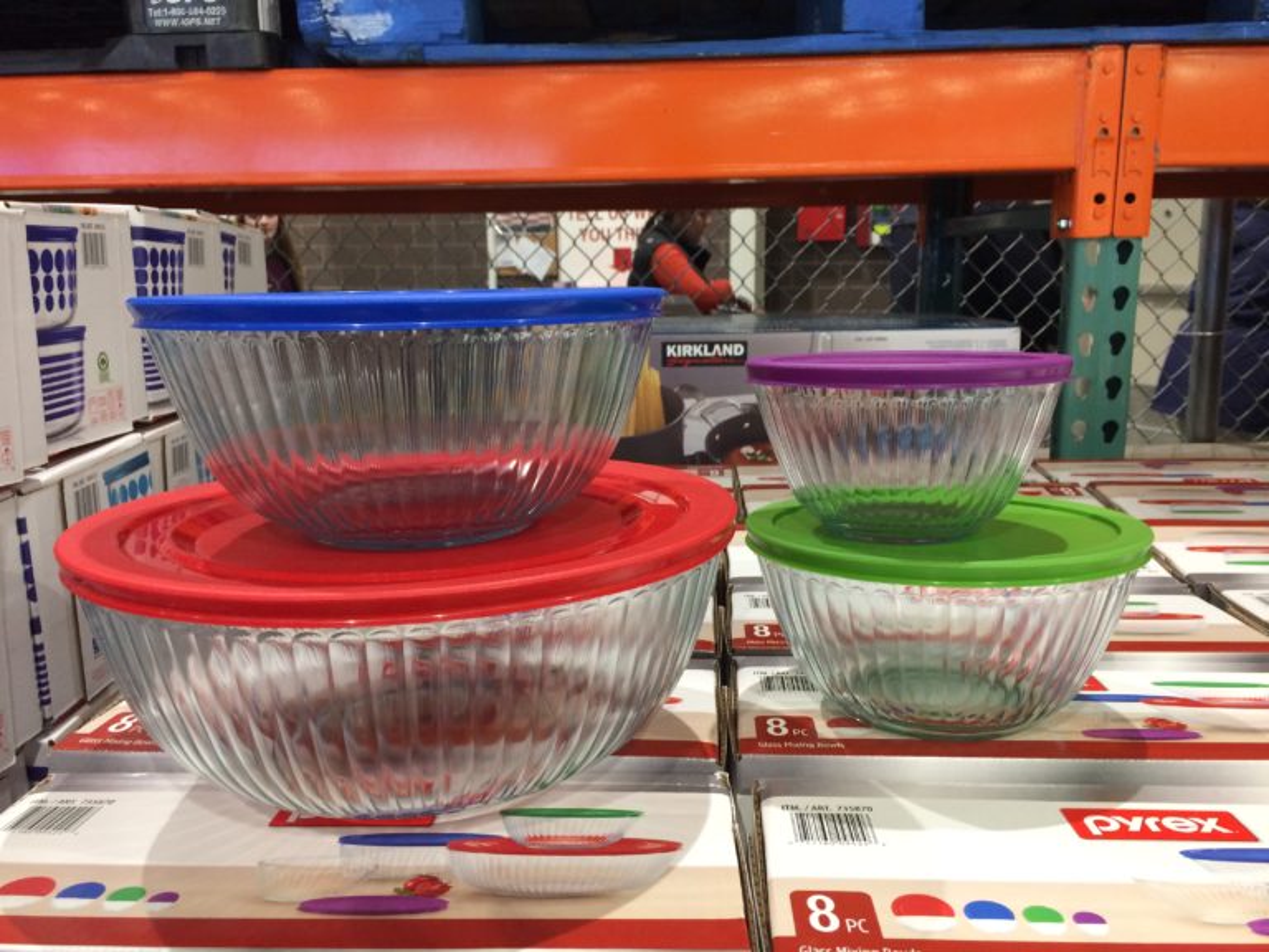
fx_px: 1063
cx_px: 634
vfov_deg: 48.2
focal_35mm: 29
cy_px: 476
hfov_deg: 61.7
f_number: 2.2
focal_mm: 4.15
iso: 100
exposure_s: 1/30
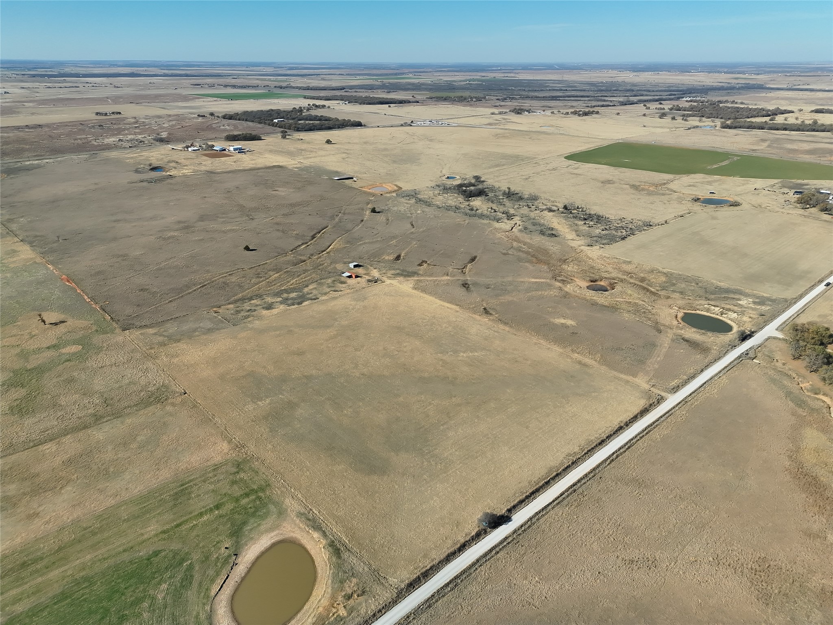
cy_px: 312
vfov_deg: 56.8
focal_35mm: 24
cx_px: 416
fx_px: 578
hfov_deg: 71.6
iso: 160
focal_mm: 6.72
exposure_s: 1/5000
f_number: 1.7
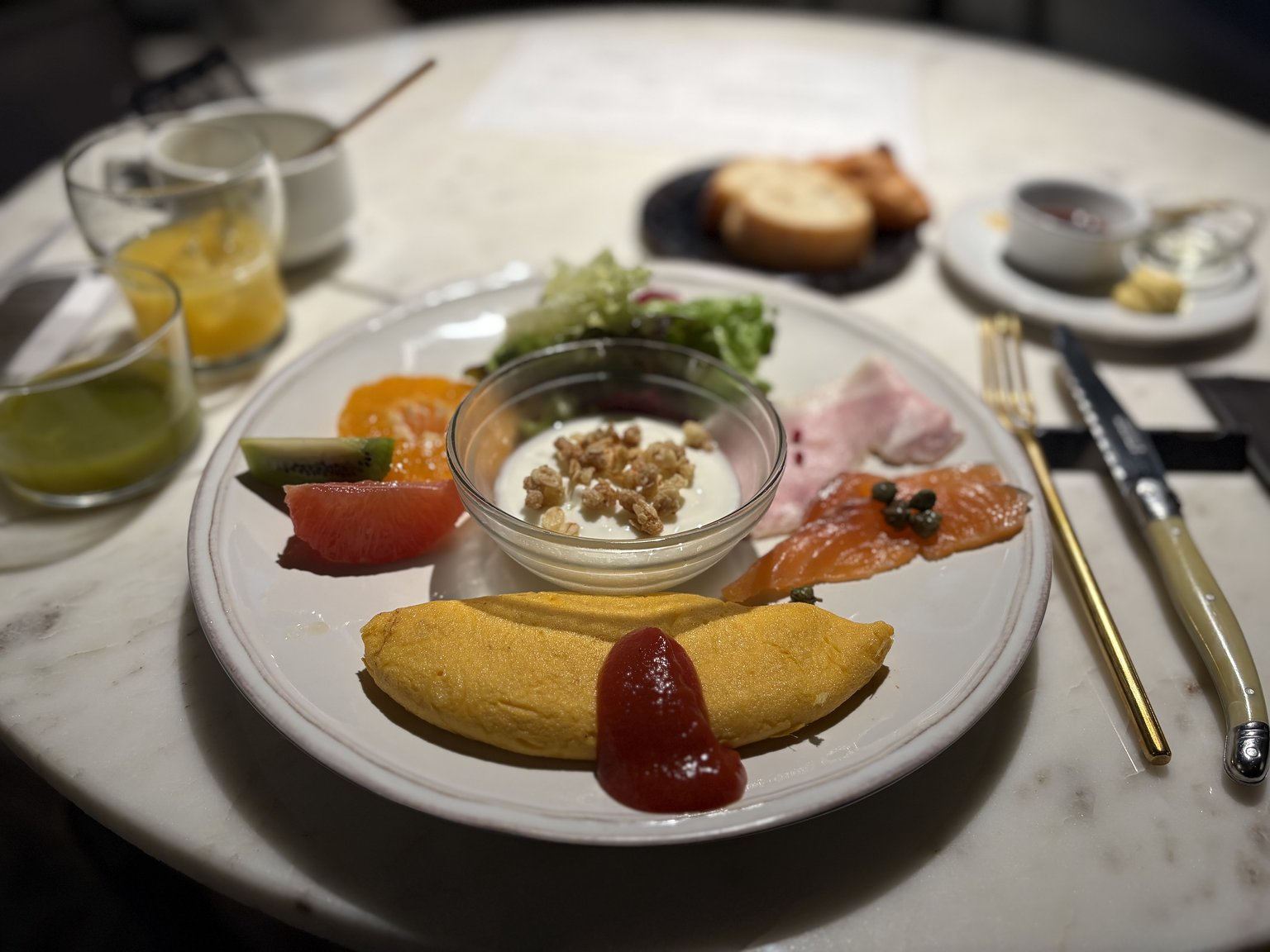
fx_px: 954
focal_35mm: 26
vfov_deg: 53.1
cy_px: 476
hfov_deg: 67.3
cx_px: 635
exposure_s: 1/121
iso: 80
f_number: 1.6
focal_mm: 5.96
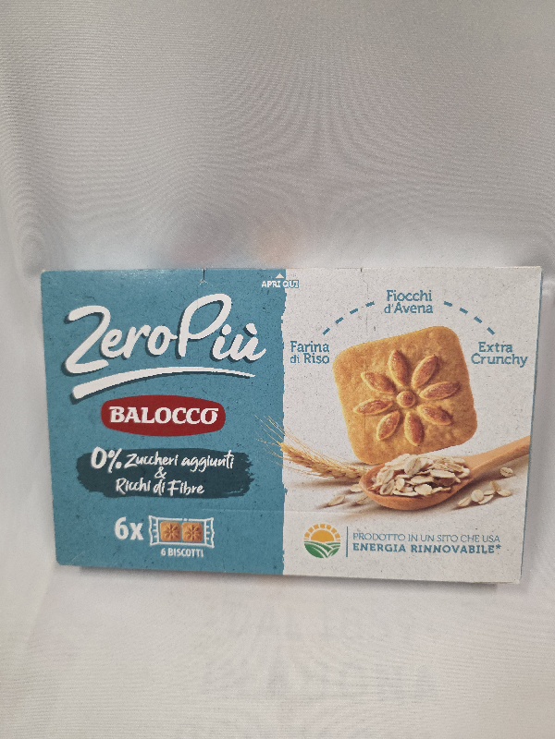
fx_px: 492
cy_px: 370
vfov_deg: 73.9
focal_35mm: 23
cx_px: 278
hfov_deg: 58.9
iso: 400
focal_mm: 6.3
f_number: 1.7
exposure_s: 1/101
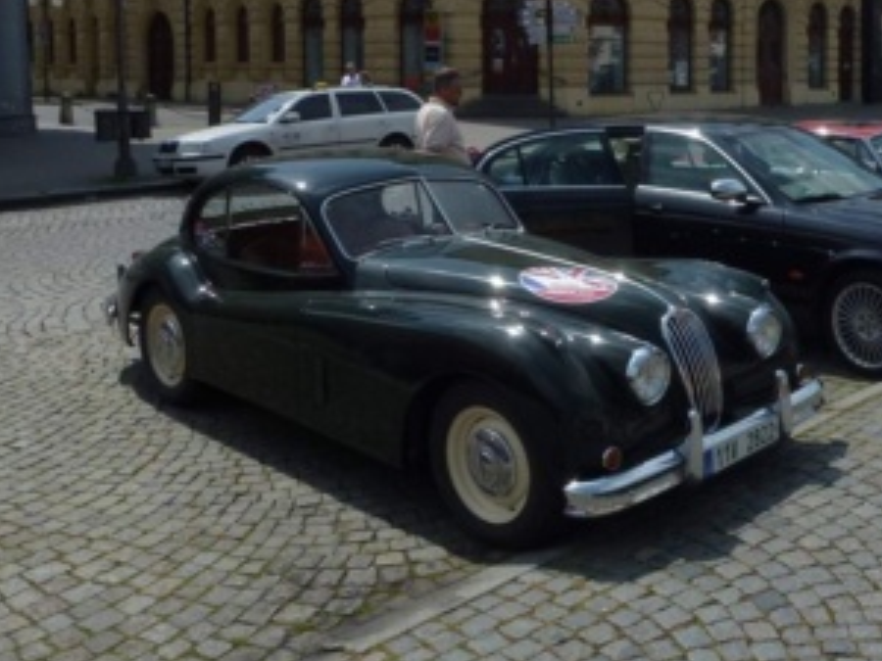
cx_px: 676
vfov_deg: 34.9
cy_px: 142
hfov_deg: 45.0
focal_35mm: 40
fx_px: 1019
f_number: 4
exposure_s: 1/1600
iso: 100
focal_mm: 4.3
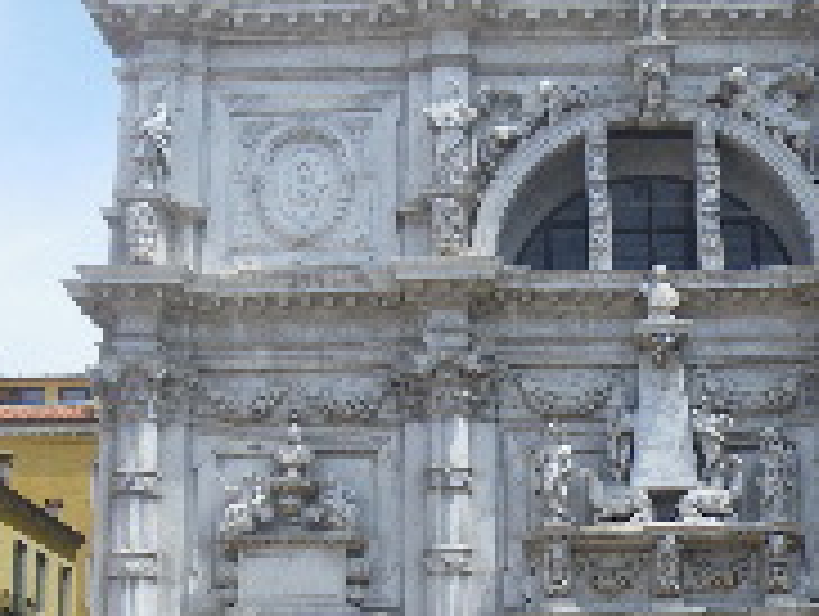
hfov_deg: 32.2
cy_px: 486
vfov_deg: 24.5
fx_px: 1398
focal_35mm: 59
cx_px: 585
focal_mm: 5
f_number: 4.2
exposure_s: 1/250
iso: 50
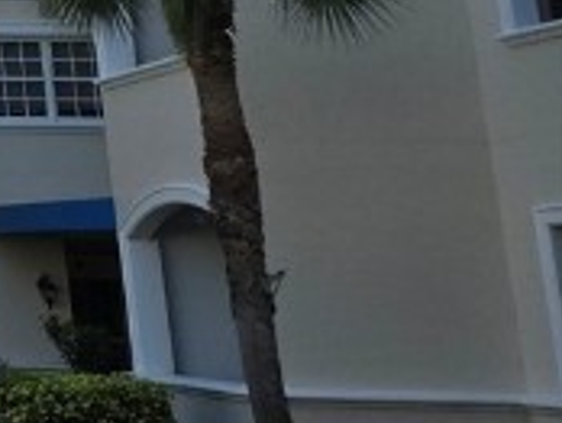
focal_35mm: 135
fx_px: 2195
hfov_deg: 10.6
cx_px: -1076
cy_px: -291
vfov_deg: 10.5
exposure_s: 1/2921
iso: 64
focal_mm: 5.4
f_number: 1.8
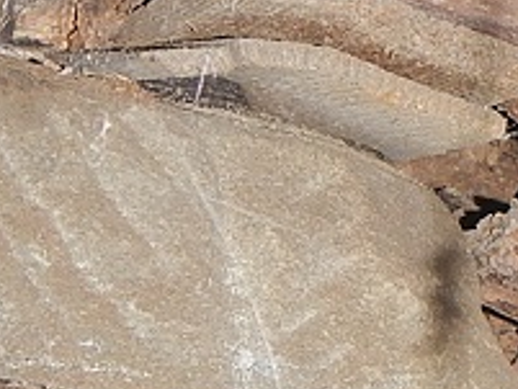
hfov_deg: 15.4
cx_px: 768
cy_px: 252
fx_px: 1767
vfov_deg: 12.6
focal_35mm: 118
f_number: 3.9
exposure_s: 1/30
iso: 200
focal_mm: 5.9
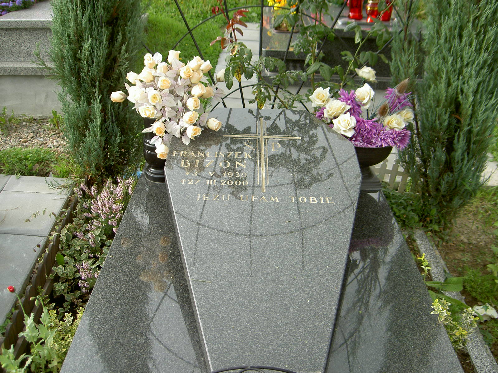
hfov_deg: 47.9
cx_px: 249
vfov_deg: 36.8
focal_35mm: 39
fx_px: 561
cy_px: 186
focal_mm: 8
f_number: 2.8
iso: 50
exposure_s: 1/60
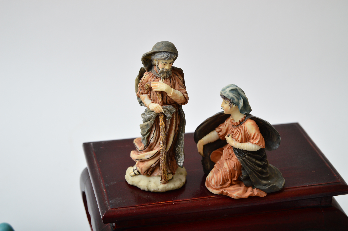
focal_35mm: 82
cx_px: 174
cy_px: 116
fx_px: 797
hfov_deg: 24.6
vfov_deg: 16.5
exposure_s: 1/200
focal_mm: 55
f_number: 5.6
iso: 200
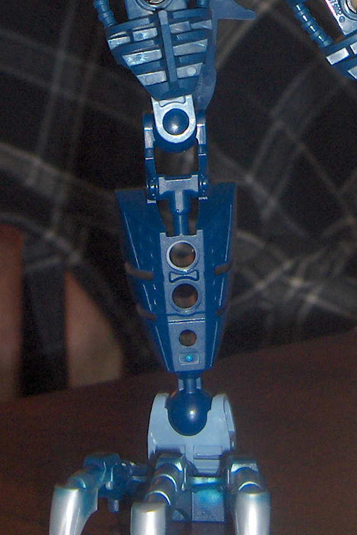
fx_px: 1754
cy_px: -14
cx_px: 207
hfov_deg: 11.6
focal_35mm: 118
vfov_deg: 16.9
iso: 100
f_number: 2.8
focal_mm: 8
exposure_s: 1/60
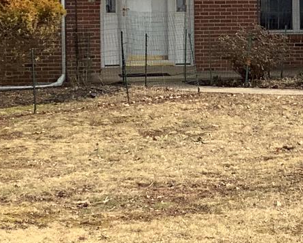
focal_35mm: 139
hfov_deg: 13.8
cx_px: 218
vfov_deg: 11.1
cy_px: 71
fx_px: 1247
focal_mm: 3.3
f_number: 2.4
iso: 25
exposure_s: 1/668
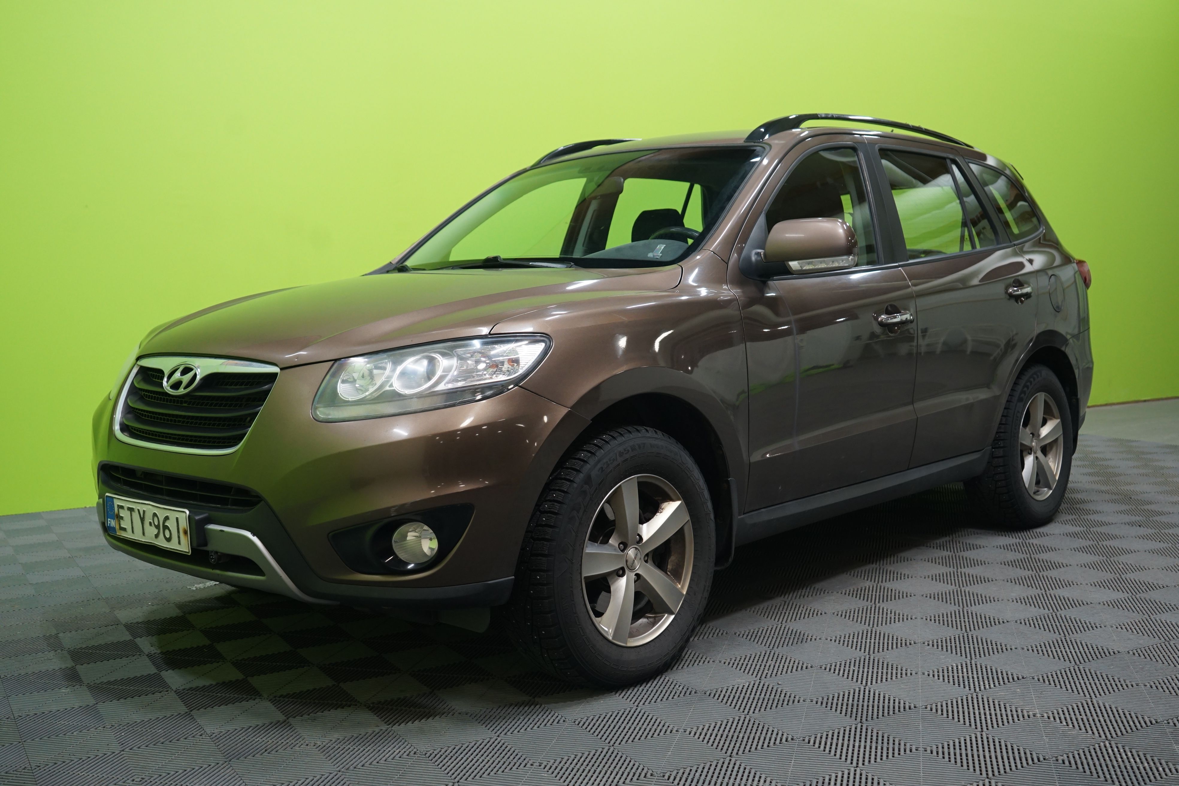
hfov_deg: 53.1
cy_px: 393
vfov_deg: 36.9
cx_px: 590
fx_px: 1179
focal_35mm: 36
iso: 1000
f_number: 4.5
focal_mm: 36
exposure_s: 1/20
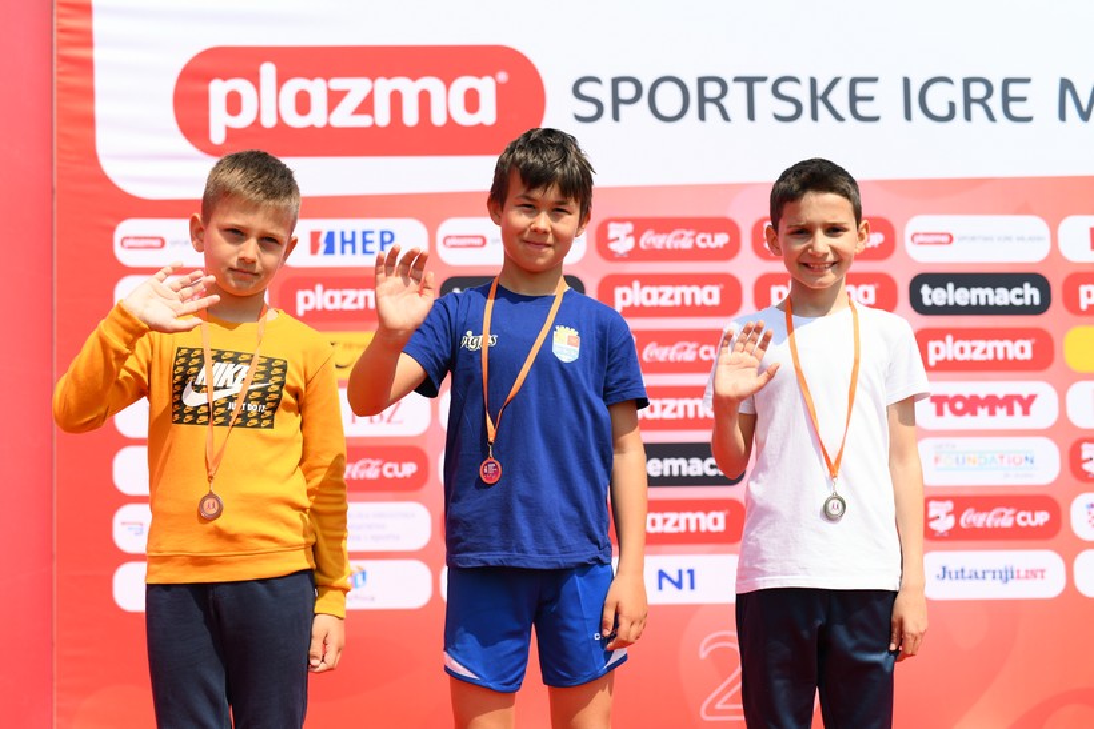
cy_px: 364
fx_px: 1520
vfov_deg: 27.0
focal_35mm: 50
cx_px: 547
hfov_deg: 39.6
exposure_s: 1/2000
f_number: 2.8
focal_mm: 50
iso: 100
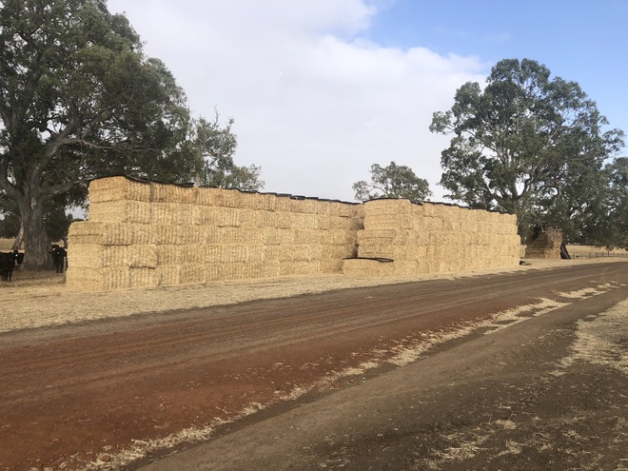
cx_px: 314
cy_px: 236
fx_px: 508
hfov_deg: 63.4
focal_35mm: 28
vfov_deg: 49.7
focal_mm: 3.99
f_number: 1.8
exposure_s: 1/1600
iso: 20
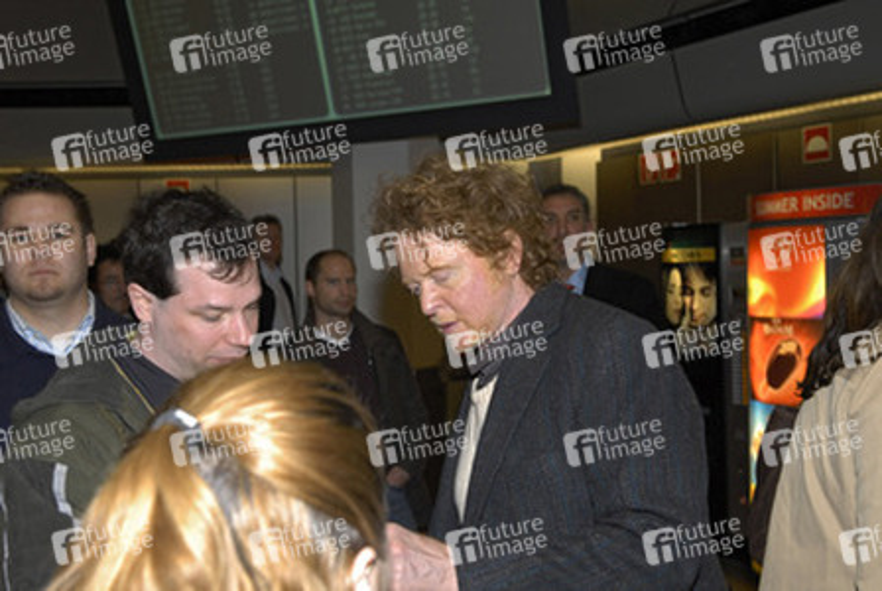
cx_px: 441
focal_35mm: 46
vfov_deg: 29.0
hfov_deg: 42.3
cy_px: 296
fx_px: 1141
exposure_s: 1/100
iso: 500
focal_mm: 31
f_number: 5
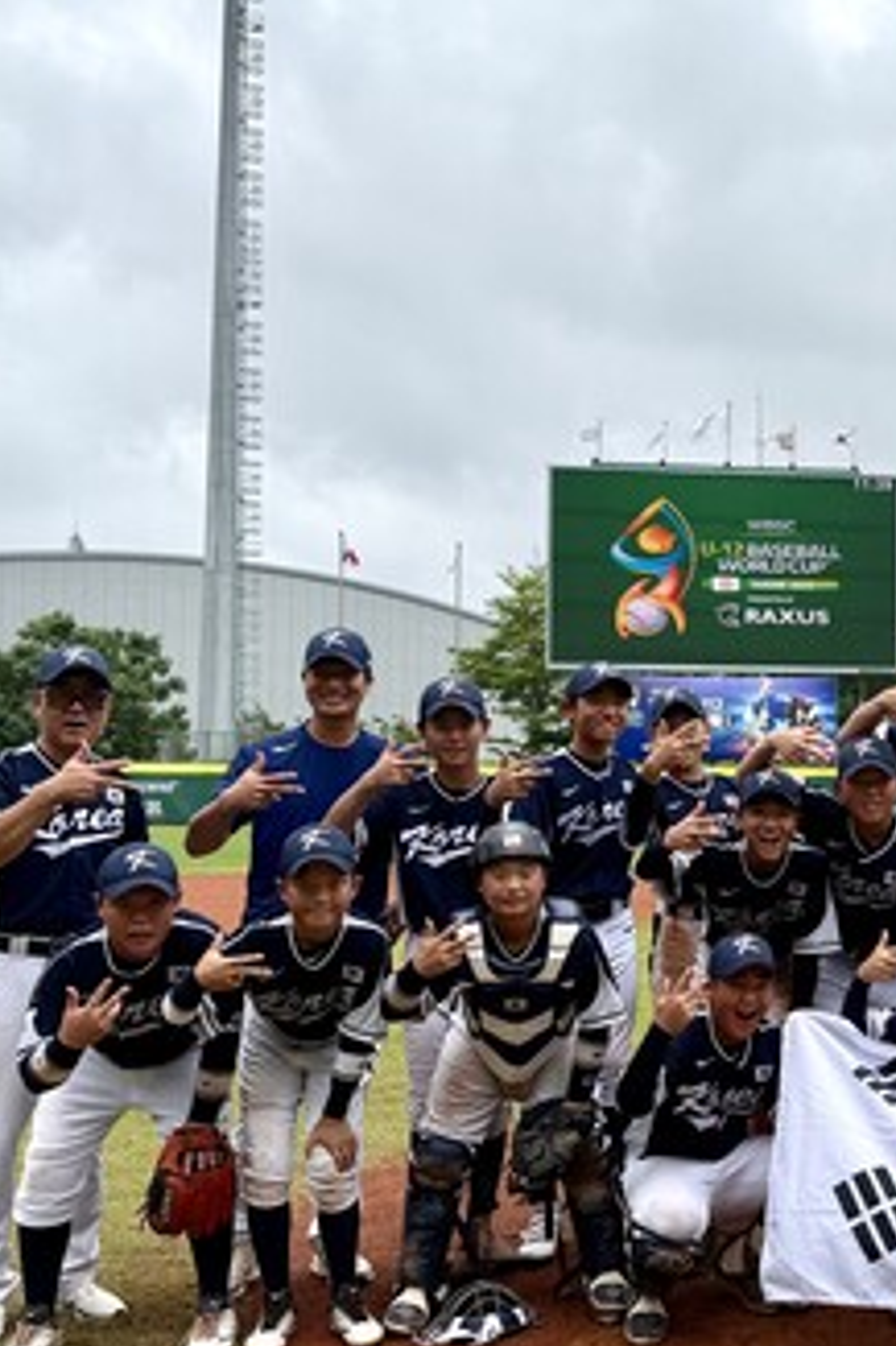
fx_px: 1719
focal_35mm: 46
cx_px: 941
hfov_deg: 27.2
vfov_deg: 42.7
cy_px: 723
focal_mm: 6.76
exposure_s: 1/4405
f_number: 1.78
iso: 80
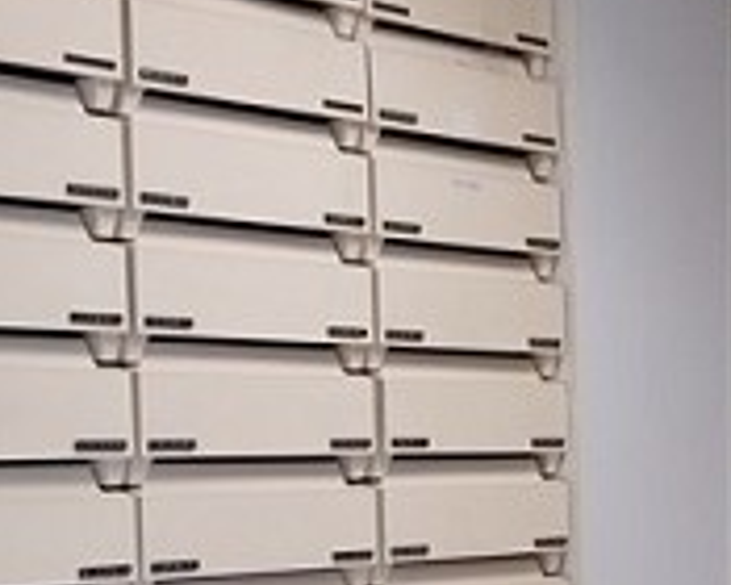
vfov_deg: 13.0
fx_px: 2510
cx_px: 710
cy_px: 656
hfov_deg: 16.3
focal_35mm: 116
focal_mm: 4
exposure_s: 1/50
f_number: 1.8
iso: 80
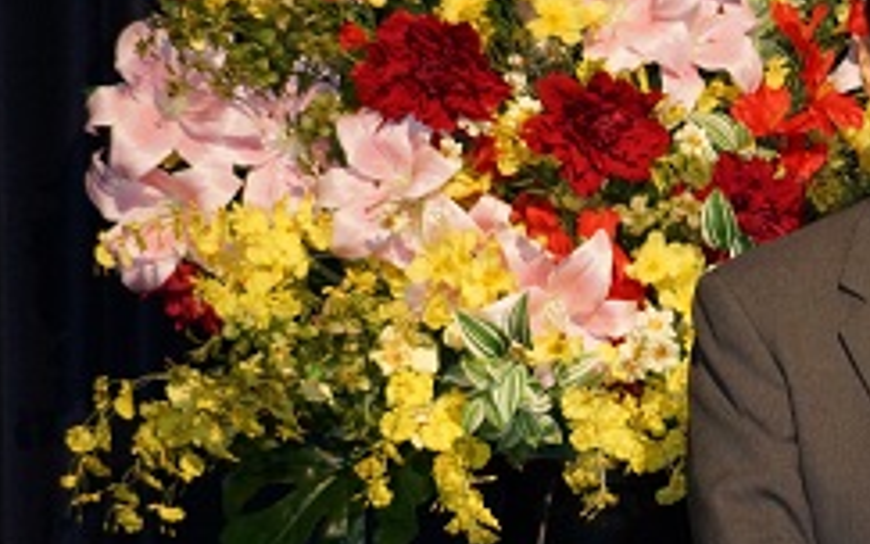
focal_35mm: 639
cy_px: 256
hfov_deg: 3.3
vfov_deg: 2.1
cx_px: 813
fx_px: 15154
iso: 1600
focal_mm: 200
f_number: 5.6
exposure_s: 1/60
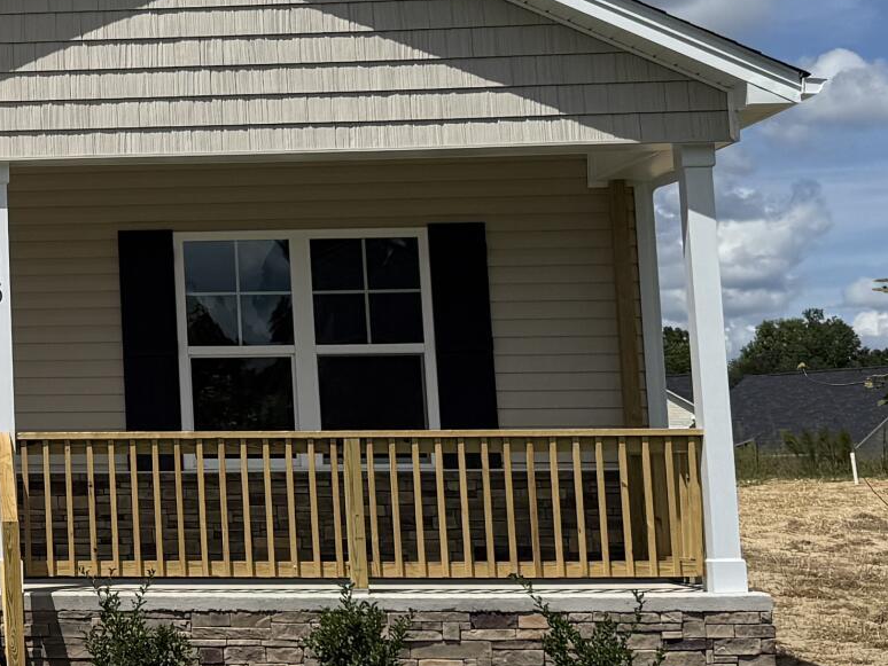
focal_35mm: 93
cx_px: -326
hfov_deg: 19.2
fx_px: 2386
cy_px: 172
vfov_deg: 15.8
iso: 80
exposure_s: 1/11905
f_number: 1.78
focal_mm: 6.76
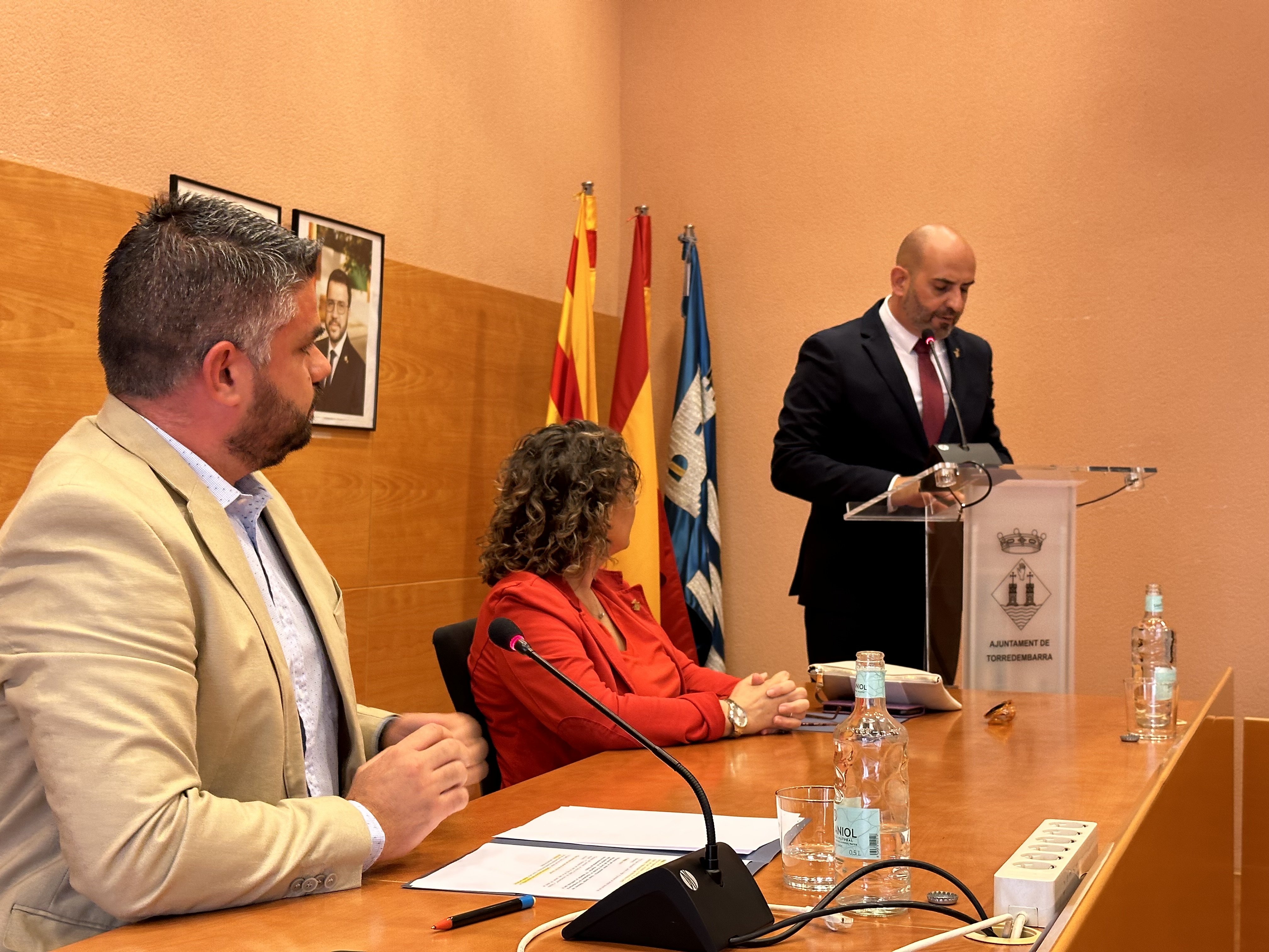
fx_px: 1760
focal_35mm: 48
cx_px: 634
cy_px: 476
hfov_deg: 39.7
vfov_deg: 30.3
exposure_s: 1/50
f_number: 1.78
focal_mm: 6.86
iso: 160
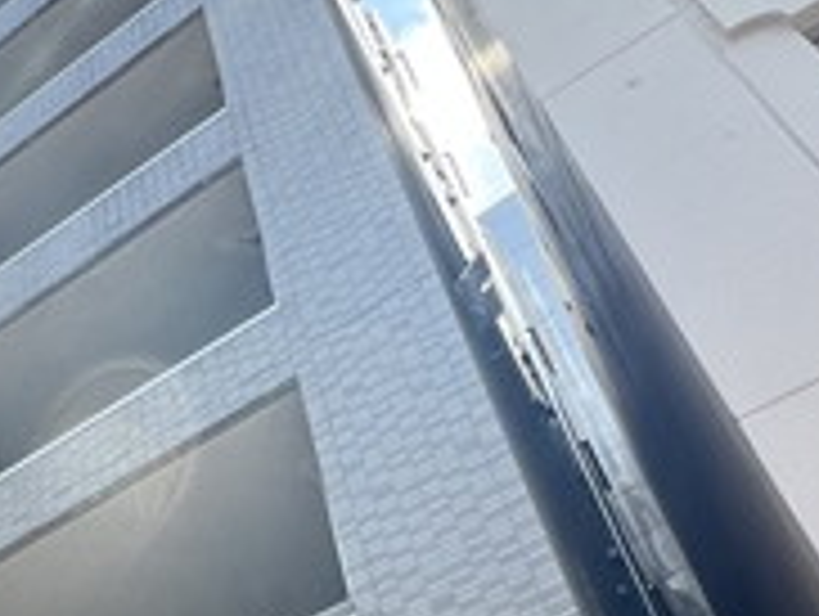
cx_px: -122
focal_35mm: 57
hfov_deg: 29.7
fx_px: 1350
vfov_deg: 22.1
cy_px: 872
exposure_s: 1/649
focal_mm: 1.57
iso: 32
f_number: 1.8
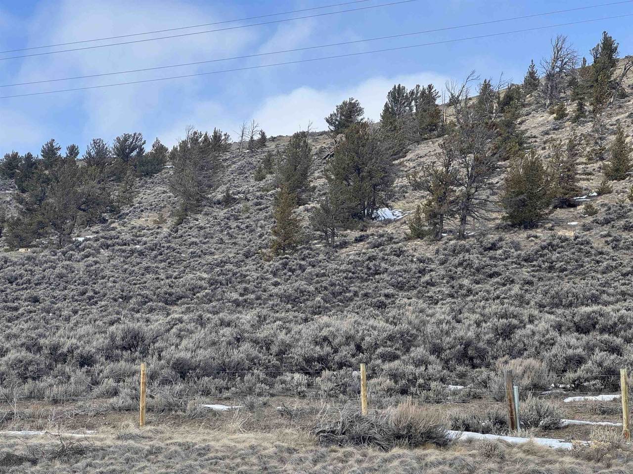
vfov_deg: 19.1
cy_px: 237
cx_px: 316
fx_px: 1408
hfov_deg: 25.3
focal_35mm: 77
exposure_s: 1/669
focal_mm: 9
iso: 25
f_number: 2.8
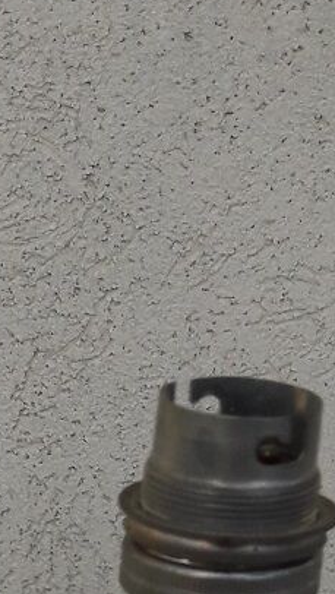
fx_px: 1954
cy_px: 1141
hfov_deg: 9.7
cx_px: -46
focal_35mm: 124
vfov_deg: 14.6
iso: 40
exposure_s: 1/661
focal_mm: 3.7
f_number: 1.9
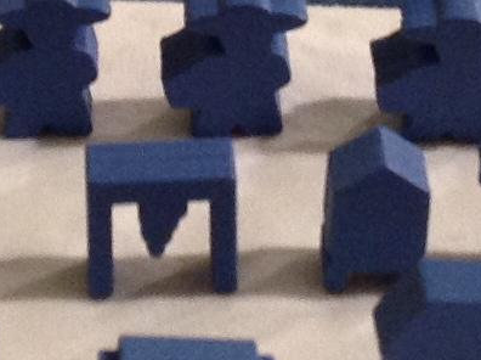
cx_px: 115
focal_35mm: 229
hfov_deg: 8.6
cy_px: -477
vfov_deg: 6.2
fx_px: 3178
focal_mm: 4.28
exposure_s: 1/15
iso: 160
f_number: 2.4
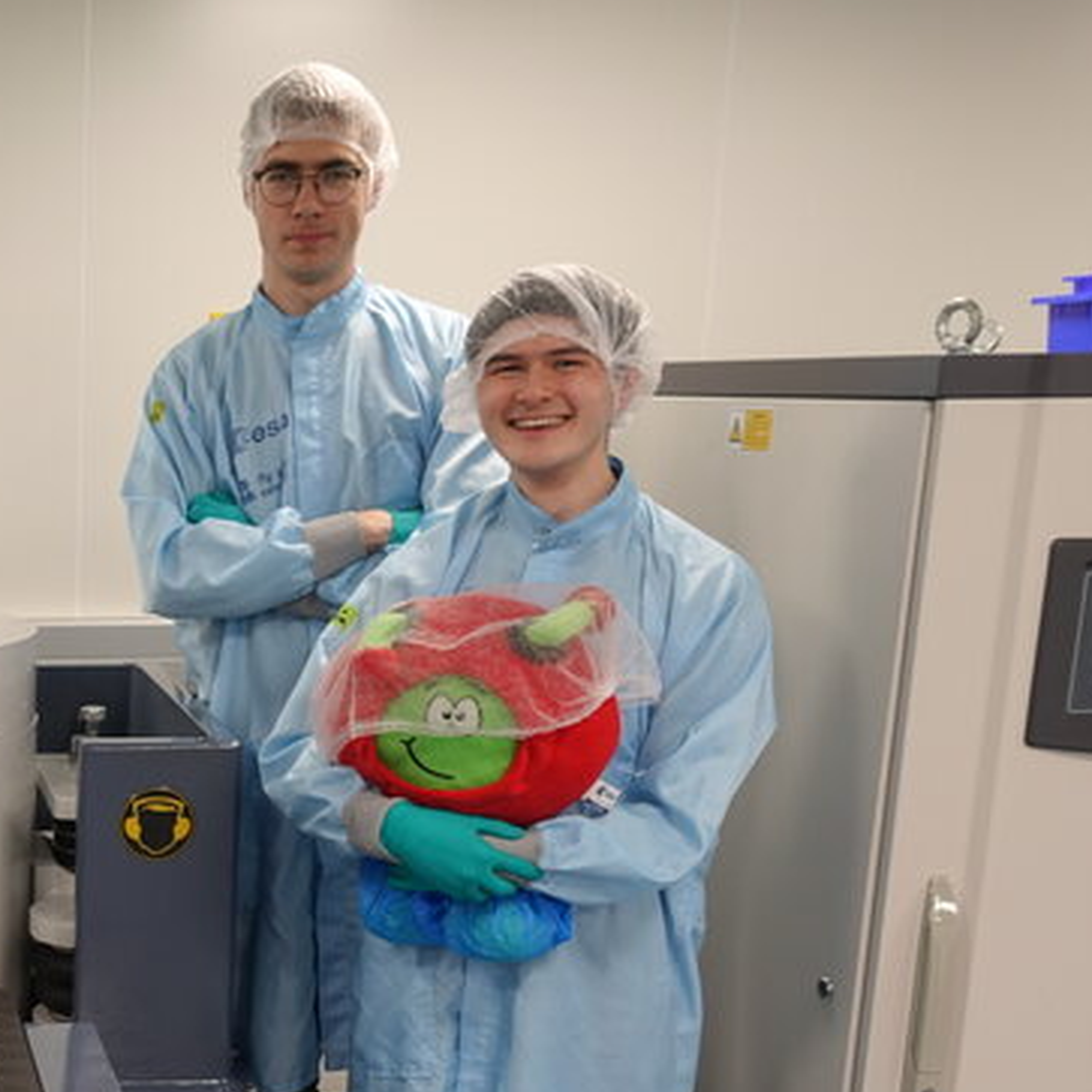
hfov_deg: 28.0
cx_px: -190
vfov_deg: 30.9
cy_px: 866
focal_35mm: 54
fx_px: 1927
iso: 125
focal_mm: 8.8
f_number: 2.8
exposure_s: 1/30
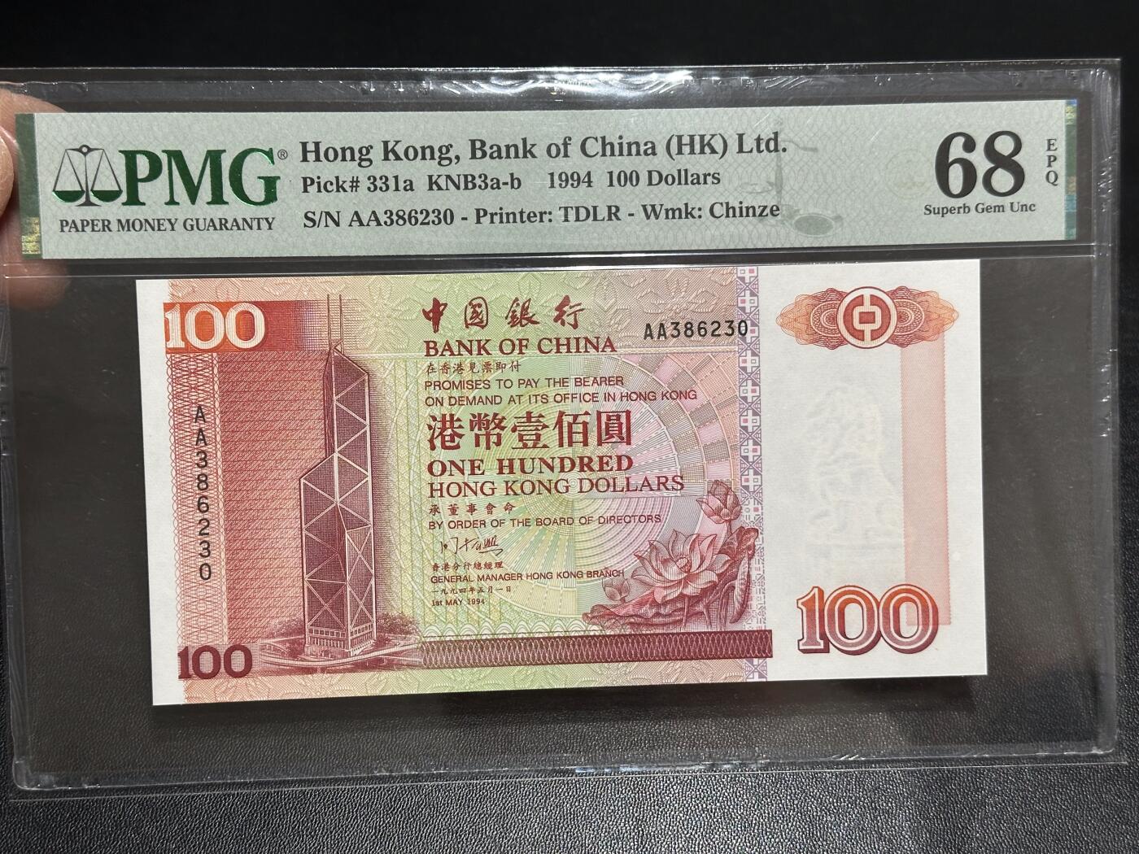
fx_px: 1579
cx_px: 570
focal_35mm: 48
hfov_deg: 39.7
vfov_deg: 30.3
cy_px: 427
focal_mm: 6.86
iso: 100
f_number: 1.78
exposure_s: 1/50
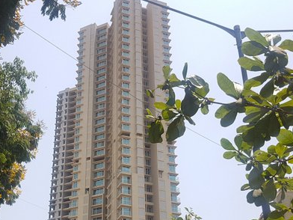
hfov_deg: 37.3
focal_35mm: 51
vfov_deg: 27.5
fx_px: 432
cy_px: 198
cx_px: 109
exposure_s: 1/1712
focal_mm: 4.2
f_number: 1.7
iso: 40
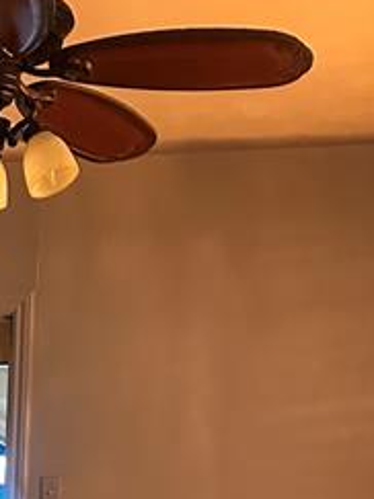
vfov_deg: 21.2
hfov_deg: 18.3
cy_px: 772
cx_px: -82
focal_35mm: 76
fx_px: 1096
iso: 1000
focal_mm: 6.86
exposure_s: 1/51
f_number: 1.78
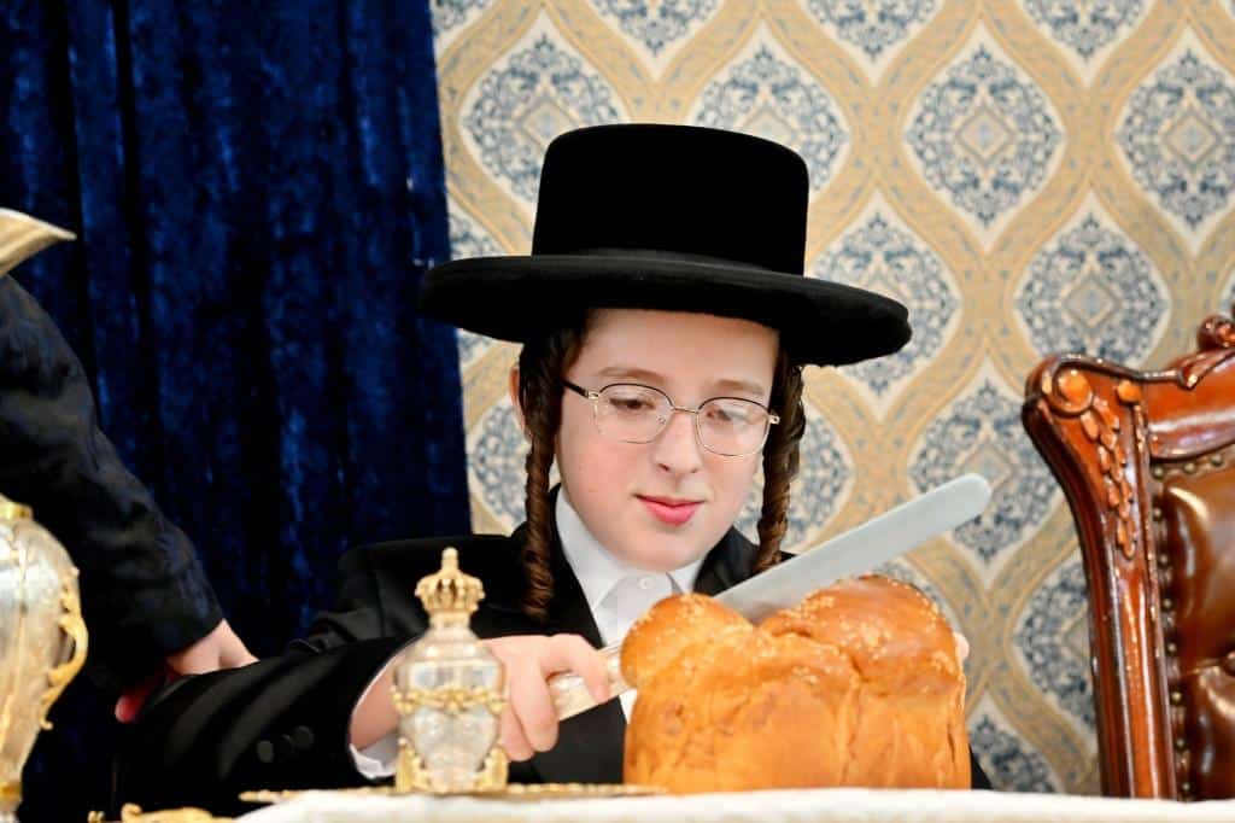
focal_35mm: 180
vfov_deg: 7.6
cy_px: 412
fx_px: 6173
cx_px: 618
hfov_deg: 11.4
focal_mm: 120
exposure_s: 1/160
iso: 500
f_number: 4
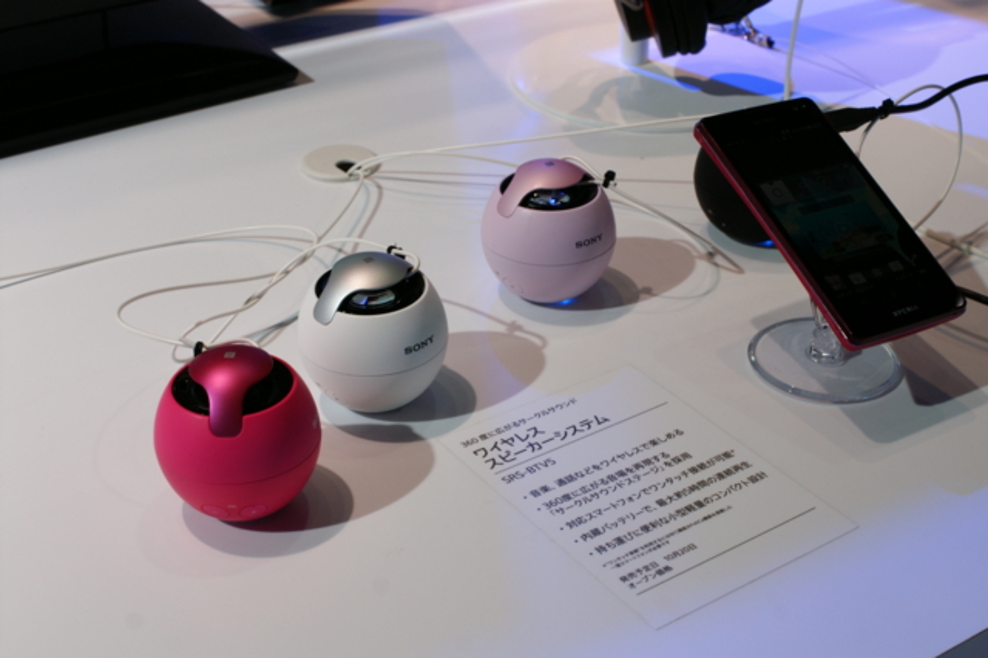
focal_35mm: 52
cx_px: 494
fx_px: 1440
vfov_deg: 25.7
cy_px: 329
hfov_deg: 37.9
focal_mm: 35
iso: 400
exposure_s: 1/30
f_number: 8
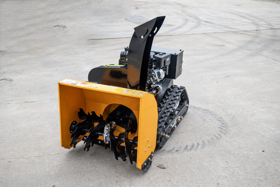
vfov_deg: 34.2
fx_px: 303
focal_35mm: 39
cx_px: 140
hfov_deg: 49.5
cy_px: 94
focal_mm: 39
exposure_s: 1/100
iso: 100
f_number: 5.6
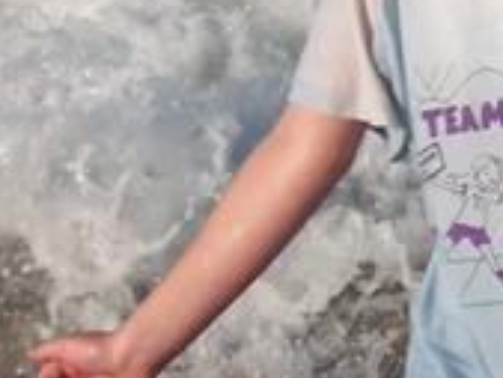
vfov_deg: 4.3
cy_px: -65
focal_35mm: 348
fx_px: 5060
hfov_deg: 5.6
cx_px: 851
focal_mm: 15.3
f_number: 9.5
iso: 80
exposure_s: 1/272
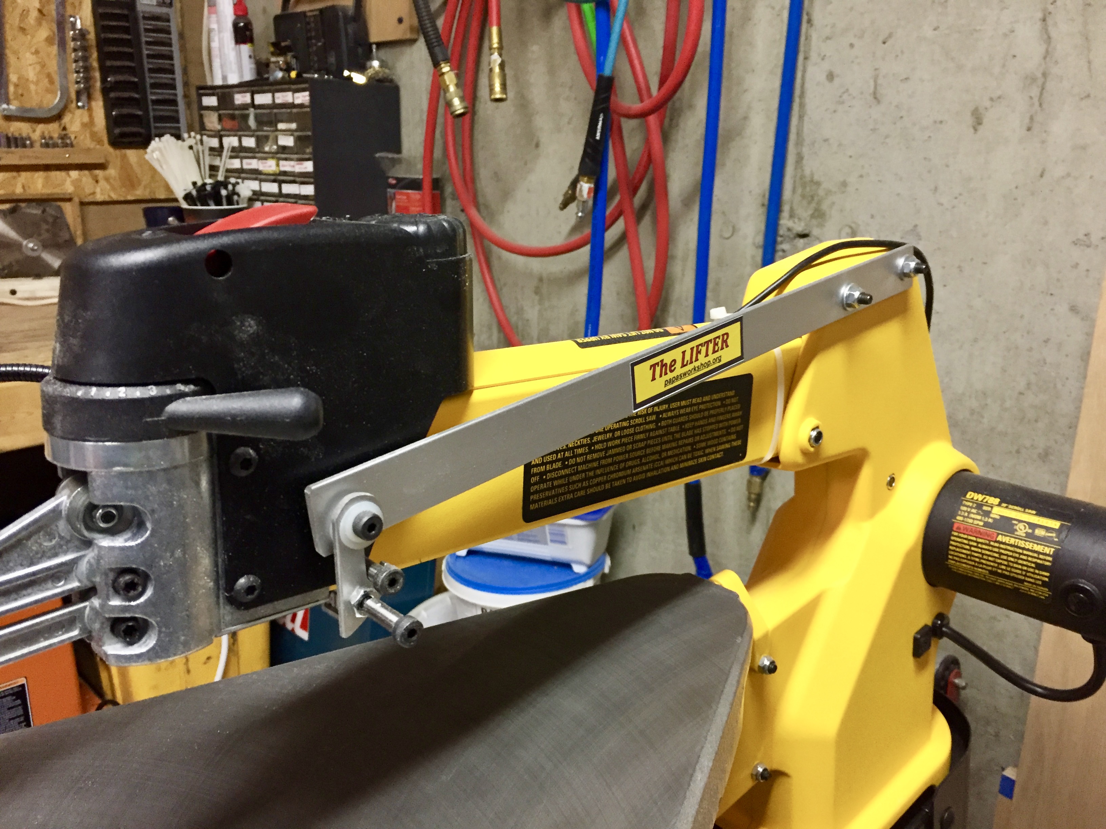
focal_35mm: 29
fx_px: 927
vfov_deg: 48.2
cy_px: 414
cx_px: 553
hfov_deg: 61.7
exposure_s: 1/30
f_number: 2.2
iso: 250
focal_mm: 4.15
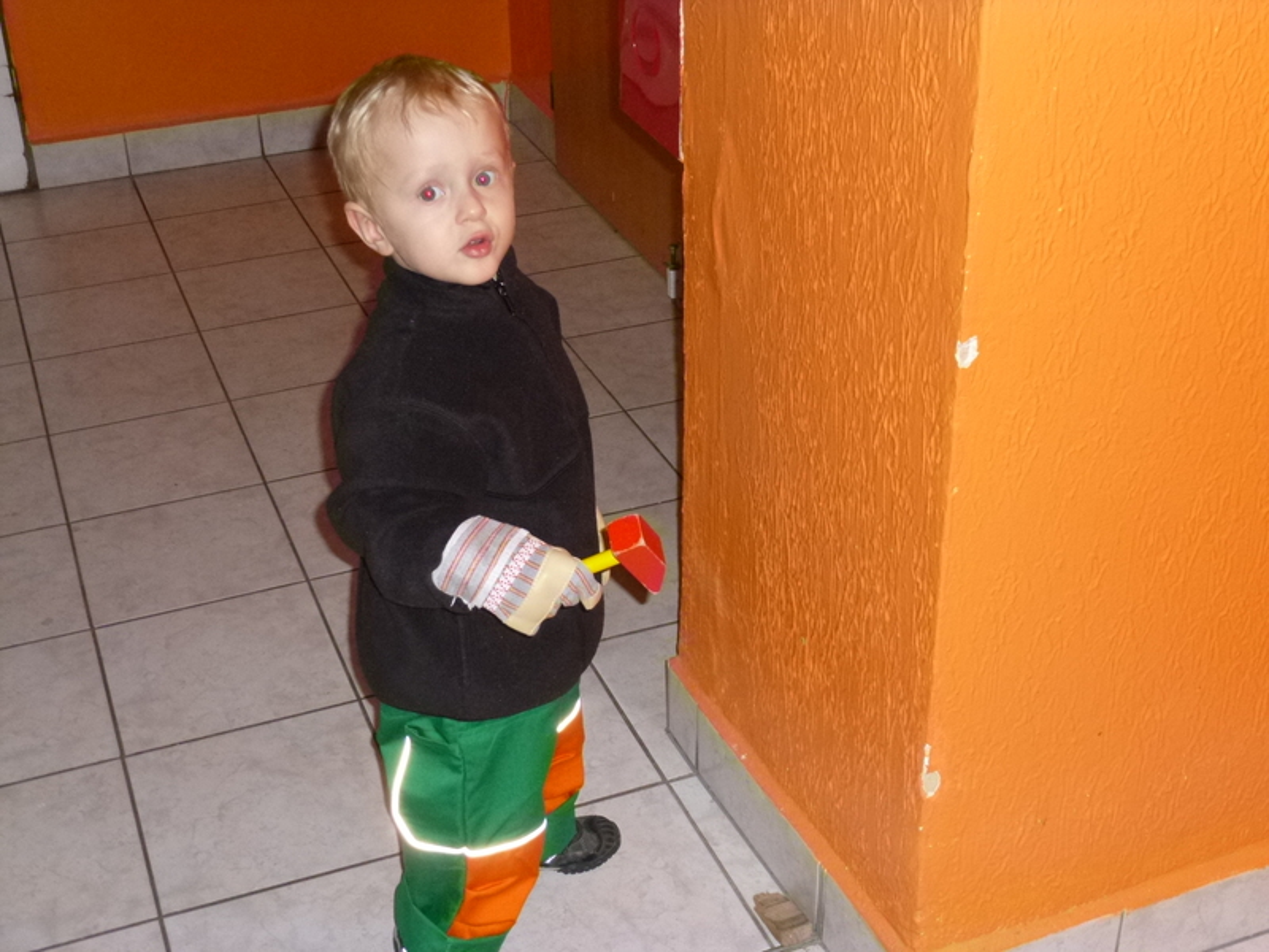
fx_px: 1650
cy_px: 476
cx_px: 634
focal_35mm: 45
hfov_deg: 42.1
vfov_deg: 32.2
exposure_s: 1/125
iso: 400
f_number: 3.9
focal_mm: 8
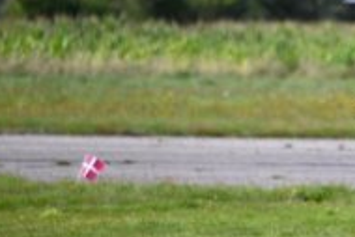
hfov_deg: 2.5
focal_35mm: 838
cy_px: 159
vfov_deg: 1.6
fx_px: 8270
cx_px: 442
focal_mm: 320
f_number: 6.3
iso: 320
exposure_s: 1/1250
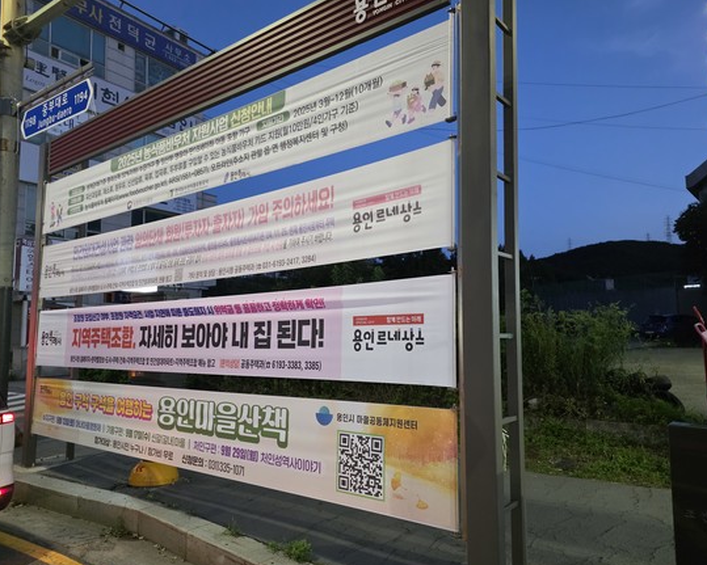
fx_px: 523
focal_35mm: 25
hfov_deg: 68.0
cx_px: 382
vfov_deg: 56.8
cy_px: 291
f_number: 1.7
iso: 1600
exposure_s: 1/120
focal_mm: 6.25
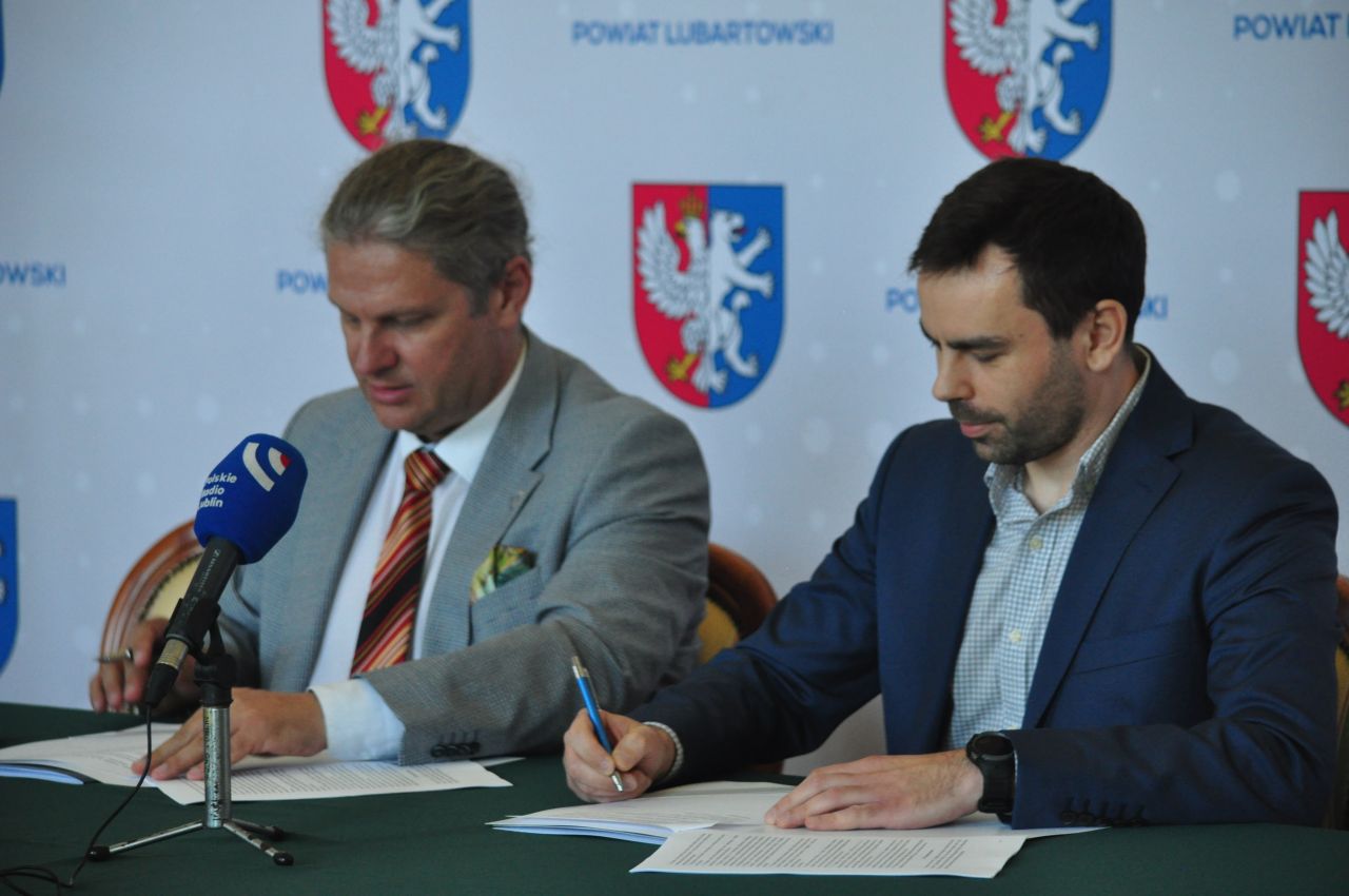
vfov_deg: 8.7
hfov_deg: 13.1
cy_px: 448
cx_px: 674
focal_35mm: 158
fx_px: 5894
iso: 1000
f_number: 4.8
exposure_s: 1/40
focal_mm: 105
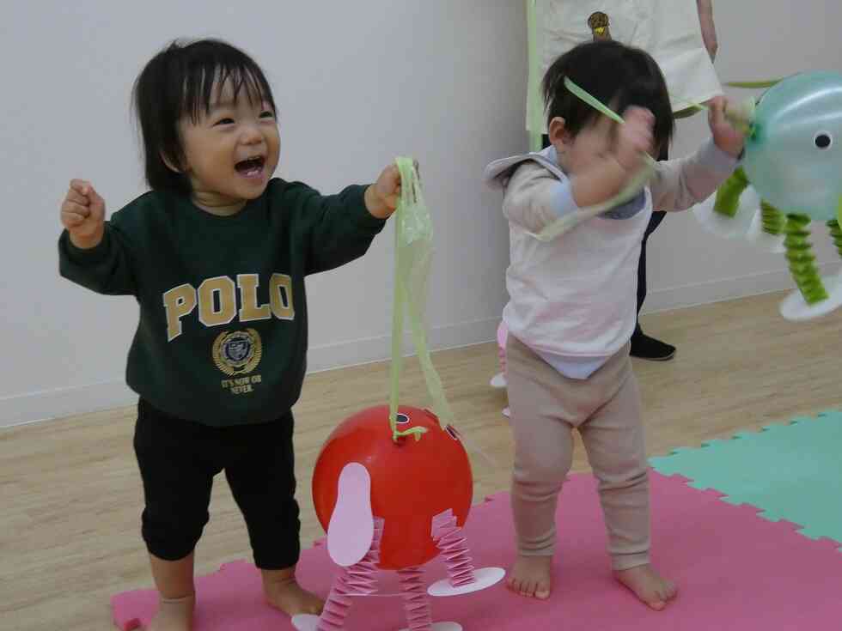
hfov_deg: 38.2
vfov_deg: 29.1
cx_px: 421
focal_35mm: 50
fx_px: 1216
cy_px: 316
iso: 640
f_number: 3.9
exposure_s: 1/80
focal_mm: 9
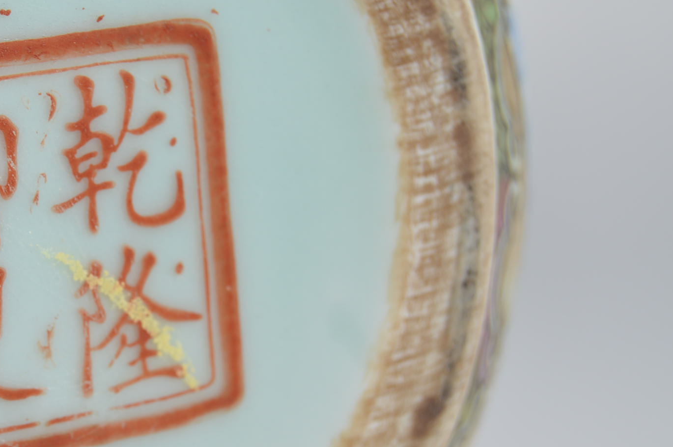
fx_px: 3383
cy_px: 254
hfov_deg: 11.2
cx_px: -12
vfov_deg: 7.6
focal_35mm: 181
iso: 100
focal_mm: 55
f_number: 7.1
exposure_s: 1/80
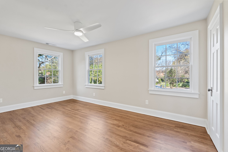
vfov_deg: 73.8
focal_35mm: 16
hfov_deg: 96.7
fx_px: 101
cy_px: 76
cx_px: 114
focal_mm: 16
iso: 1250
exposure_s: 1/25
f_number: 6.3
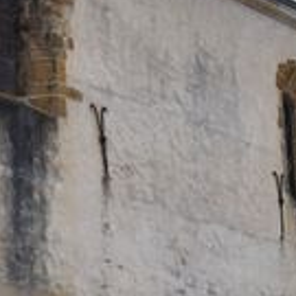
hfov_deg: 15.7
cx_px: 24
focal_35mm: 109
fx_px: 1058
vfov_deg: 15.5
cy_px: 331
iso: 200
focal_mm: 11
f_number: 9
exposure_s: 1/320
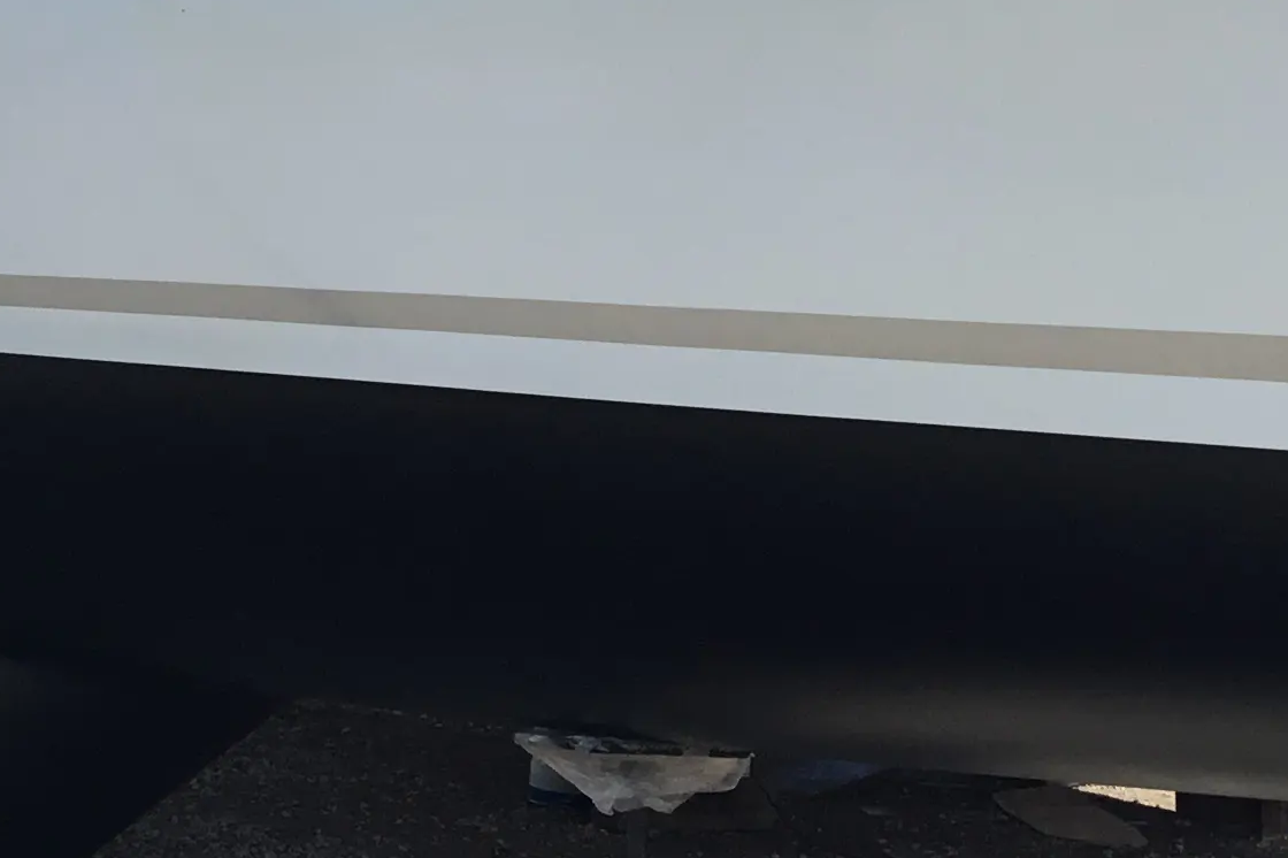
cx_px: 690
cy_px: 298
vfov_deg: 14.5
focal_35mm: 94
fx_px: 3362
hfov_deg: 21.7
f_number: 2.4
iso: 25
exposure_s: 1/1045
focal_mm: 3.3
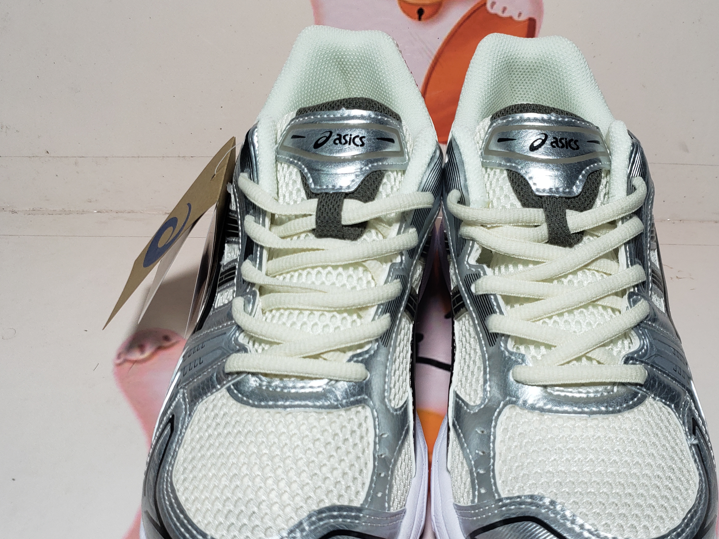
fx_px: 748
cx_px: 431
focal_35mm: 36
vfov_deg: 39.5
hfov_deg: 51.0
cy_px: 319
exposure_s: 1/513
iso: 50
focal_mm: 4.3
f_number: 1.5
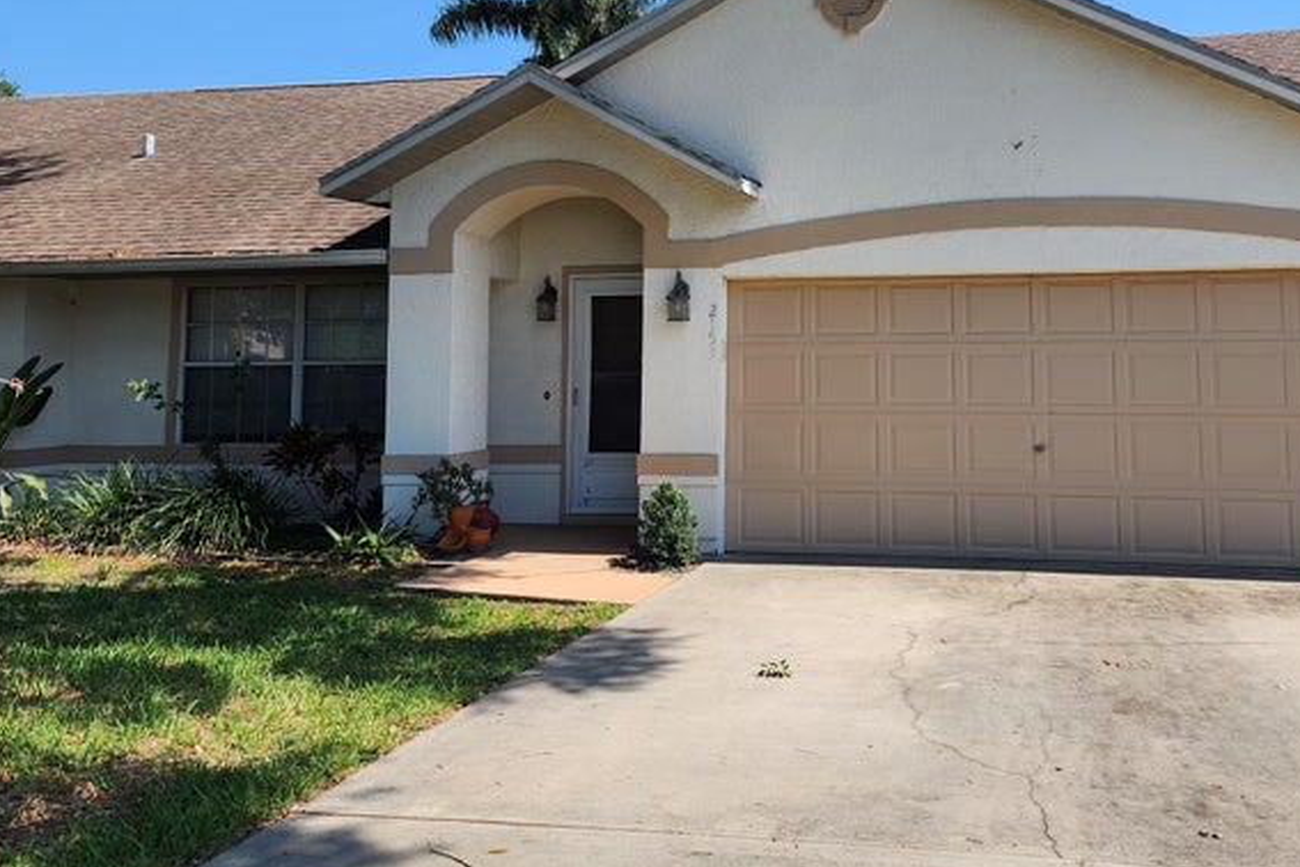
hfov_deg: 52.6
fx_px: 1300
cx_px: 806
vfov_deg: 36.1
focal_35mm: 36
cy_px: 232
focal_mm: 6.4
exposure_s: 1/907
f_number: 1.8
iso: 12
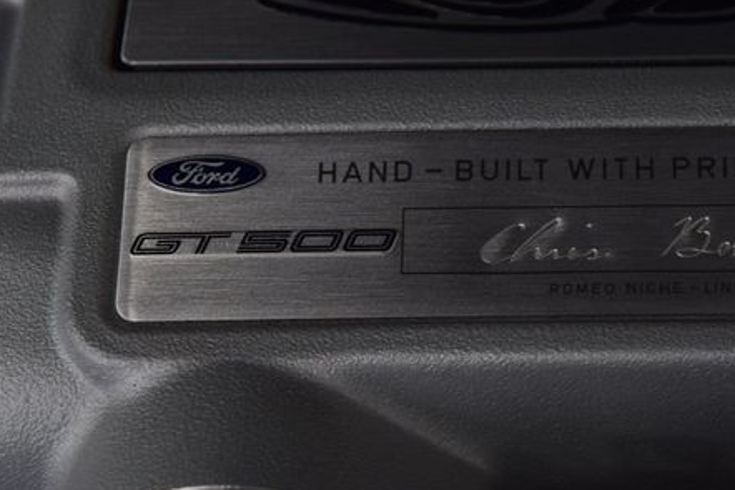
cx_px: 524
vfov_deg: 9.0
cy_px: 242
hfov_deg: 13.5
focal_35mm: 152
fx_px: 3104
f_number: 7.1
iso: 560
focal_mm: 70
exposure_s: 1/30
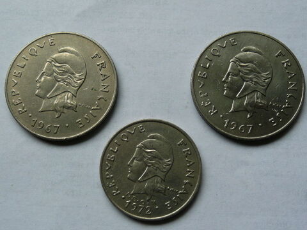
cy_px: 115
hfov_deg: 36.8
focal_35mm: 52
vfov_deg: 28.0
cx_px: 154
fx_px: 461
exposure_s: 1/125
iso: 100
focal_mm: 7
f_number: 4
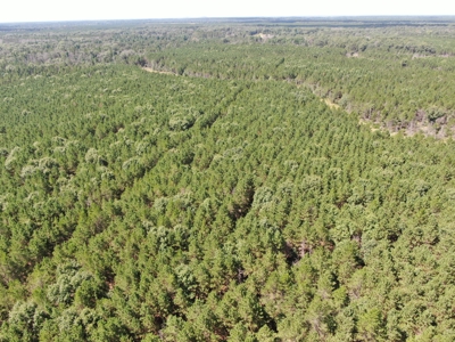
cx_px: 228
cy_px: 171
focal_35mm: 24
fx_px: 315
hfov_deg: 71.6
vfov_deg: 56.8
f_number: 2.8
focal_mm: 4.39
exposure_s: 1/320
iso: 100
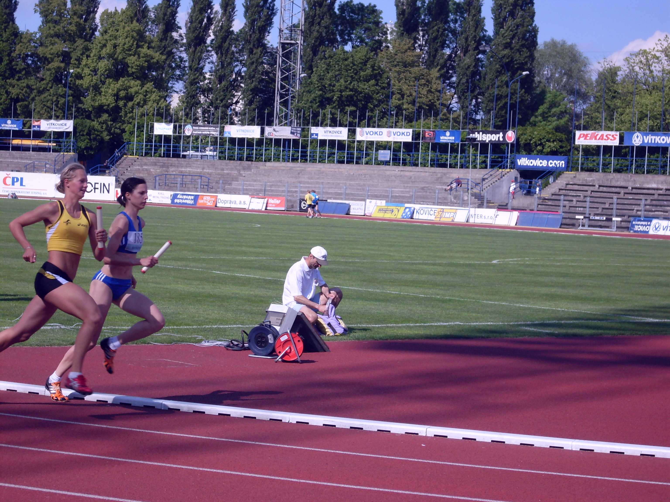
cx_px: 335
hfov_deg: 19.1
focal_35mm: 103
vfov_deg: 14.4
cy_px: 251
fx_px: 1994
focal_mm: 17.1
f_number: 4.8
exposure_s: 1/500
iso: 80
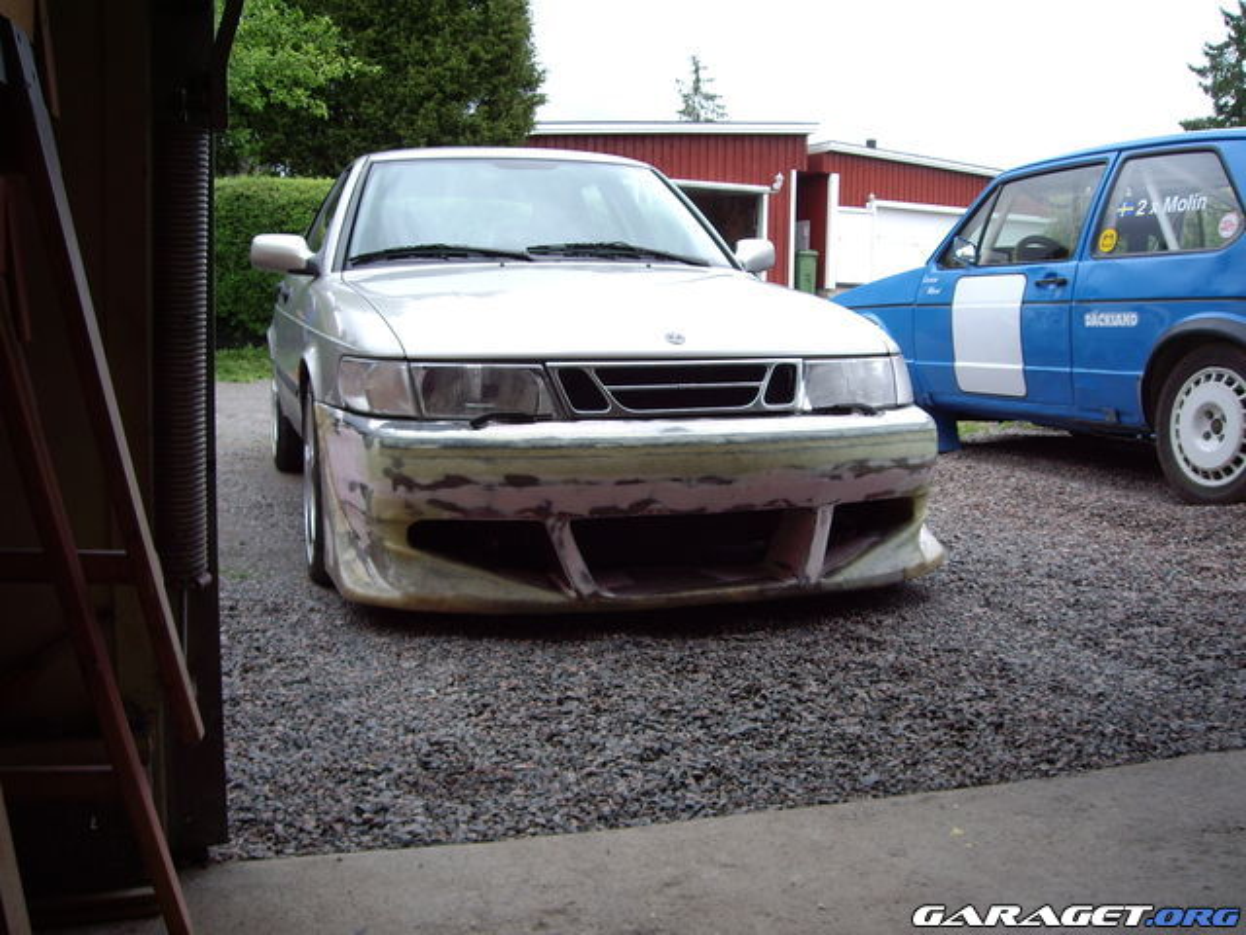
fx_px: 1368
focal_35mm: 38
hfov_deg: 49.0
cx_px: 623
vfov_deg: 37.7
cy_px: 468
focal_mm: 6.2
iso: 64
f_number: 4.3
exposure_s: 1/125
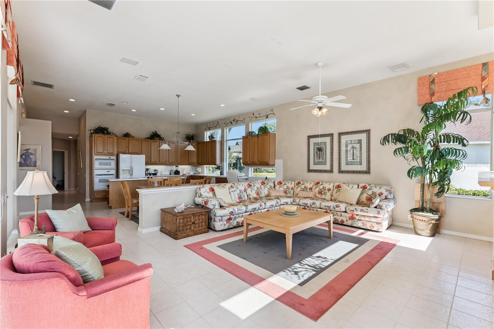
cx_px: 247
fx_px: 218
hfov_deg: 97.1
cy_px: 164
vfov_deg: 74.1
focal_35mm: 16
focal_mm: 15.9
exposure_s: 1/125
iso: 800
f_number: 11
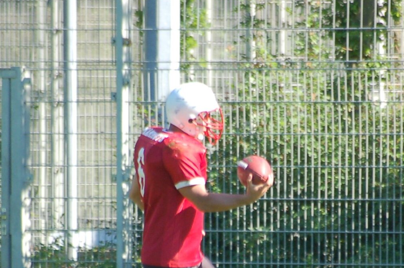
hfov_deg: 2.1
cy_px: 287
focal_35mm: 975
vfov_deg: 1.4
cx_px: 276
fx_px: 10923
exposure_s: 1/500
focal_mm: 300
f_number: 5.6
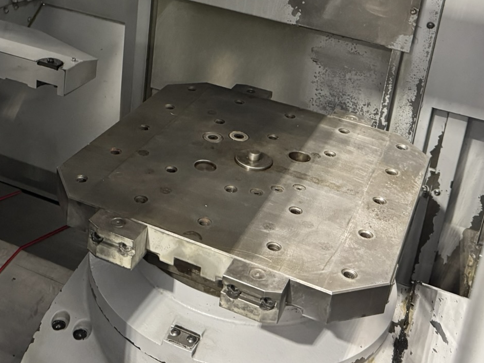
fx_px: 727
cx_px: 169
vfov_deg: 27.1
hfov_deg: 36.5
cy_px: 42
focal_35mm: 52
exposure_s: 1/33
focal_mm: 6.76
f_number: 1.78
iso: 800
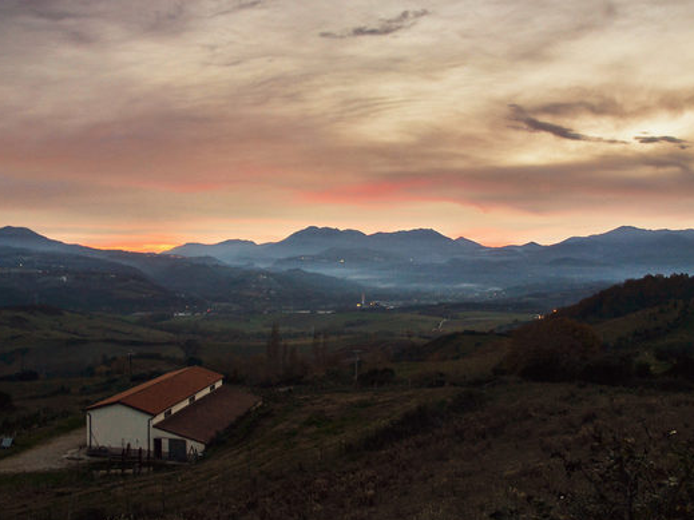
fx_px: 601
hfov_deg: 60.0
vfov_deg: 46.8
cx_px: 341
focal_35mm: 30
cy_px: 257
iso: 200
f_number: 6.3
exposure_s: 1/10
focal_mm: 18
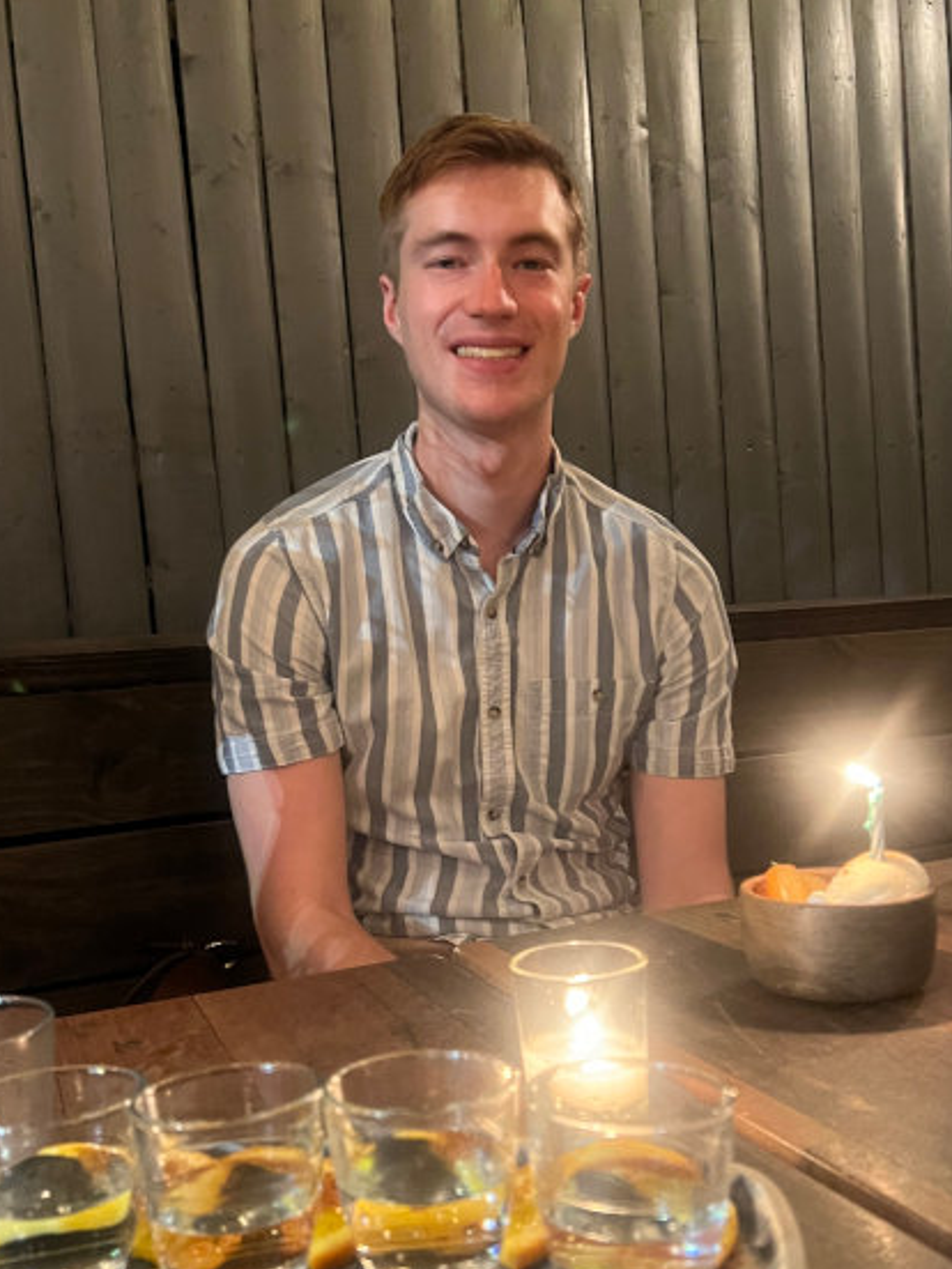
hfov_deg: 42.9
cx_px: 461
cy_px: 724
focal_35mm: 33
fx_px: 1210
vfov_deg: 55.2
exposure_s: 1/30
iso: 640
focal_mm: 5.7
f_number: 1.5
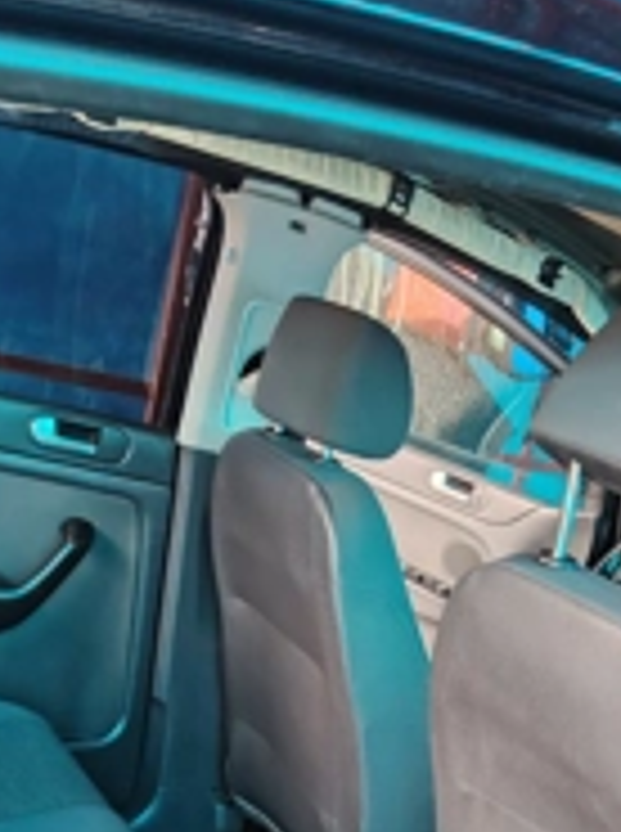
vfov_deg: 34.1
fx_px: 1248
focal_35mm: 52
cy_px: 805
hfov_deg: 27.9
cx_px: 351
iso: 981
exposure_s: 1/25
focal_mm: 5.25
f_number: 1.75
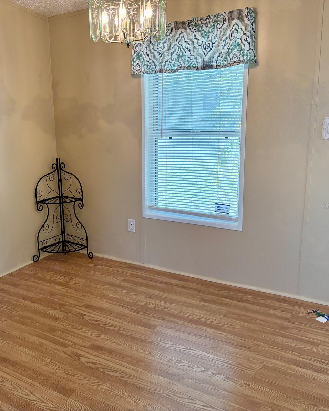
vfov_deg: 52.8
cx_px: 81
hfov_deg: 42.0
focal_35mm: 34
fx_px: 414
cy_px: 206
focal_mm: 5.96
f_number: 1.6
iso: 125
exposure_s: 1/173
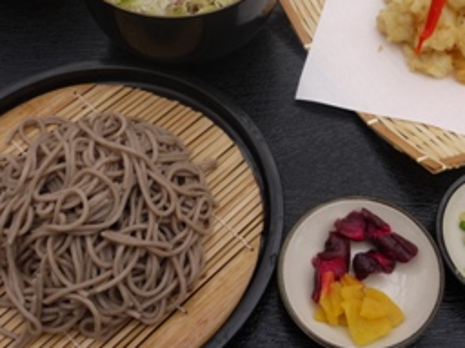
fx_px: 752
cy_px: 98
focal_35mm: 56
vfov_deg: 25.9
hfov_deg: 34.0
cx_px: 309
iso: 100
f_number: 4.5
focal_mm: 16
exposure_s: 1/125
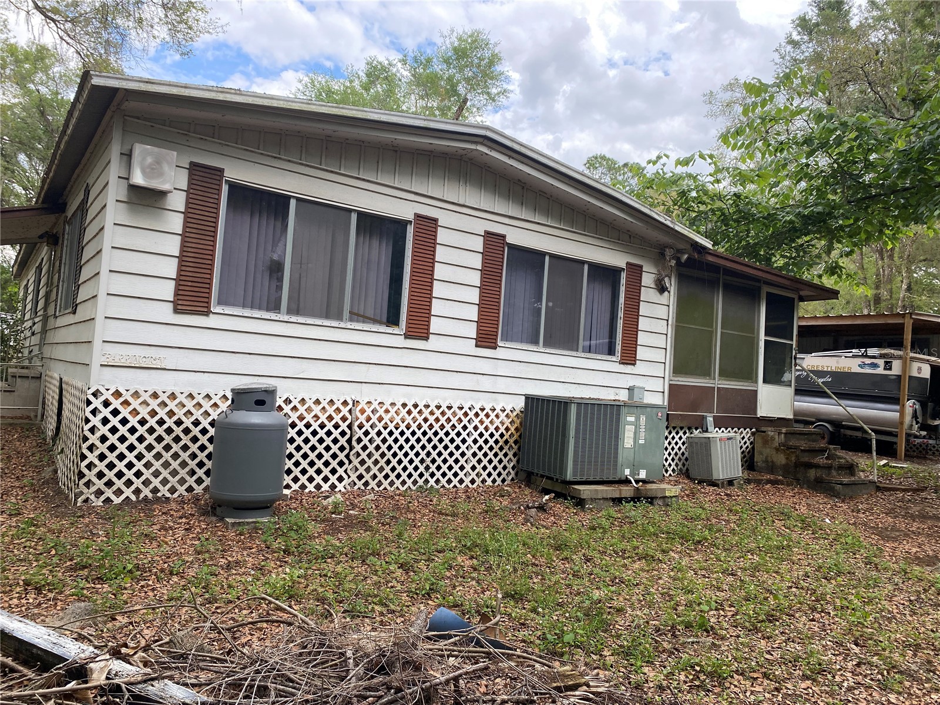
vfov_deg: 53.1
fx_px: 706
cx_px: 470
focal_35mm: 26
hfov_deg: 67.3
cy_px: 352
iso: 32
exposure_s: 1/495
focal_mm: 4.25
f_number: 1.8
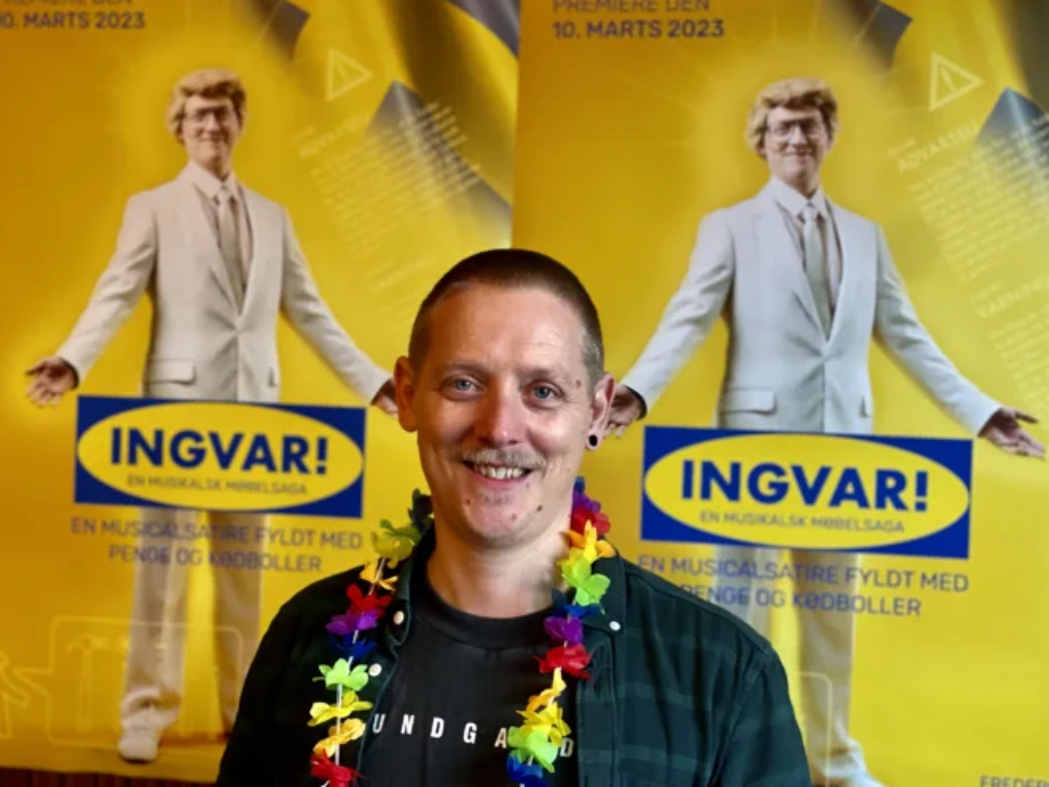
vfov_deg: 26.6
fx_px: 1667
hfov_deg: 34.9
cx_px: 507
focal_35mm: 55
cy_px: 387
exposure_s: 1/100
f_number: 2
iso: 250
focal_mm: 6
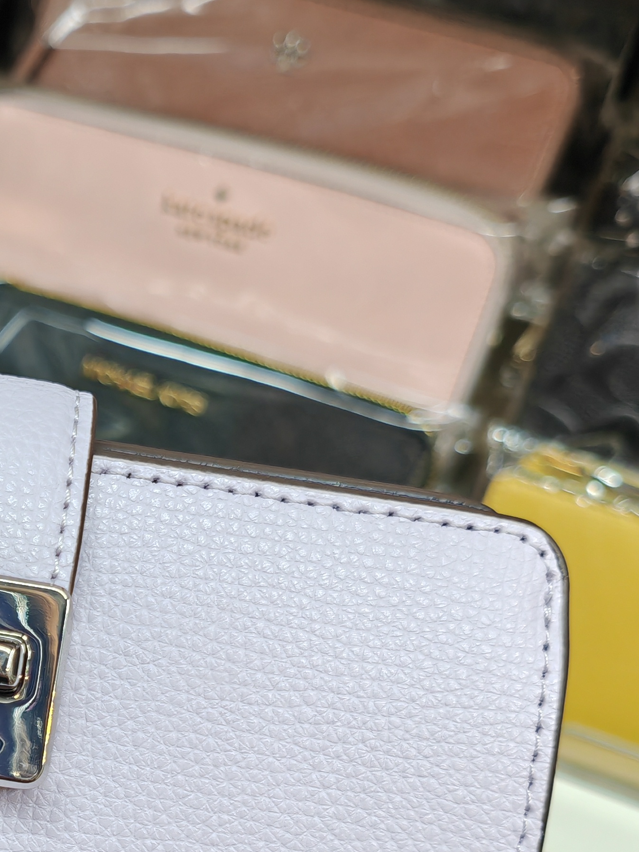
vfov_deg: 33.0
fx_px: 1403
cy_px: 654
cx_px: -68
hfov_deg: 24.0
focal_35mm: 57
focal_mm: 5.3
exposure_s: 1/100
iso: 100
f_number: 1.9
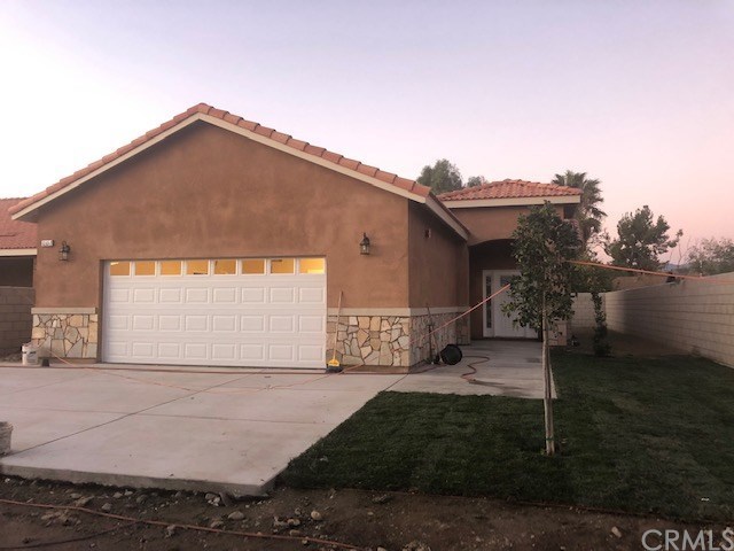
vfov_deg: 49.7
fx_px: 594
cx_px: 367
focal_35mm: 28
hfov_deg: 63.4
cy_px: 276
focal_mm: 4
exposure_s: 1/15
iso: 50
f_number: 1.8
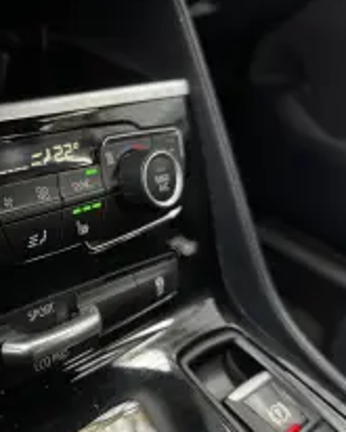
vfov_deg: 44.6
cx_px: 48
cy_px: 252
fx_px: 524
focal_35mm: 41
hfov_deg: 34.8
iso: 160
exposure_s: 1/50
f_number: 1.78
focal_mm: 6.76
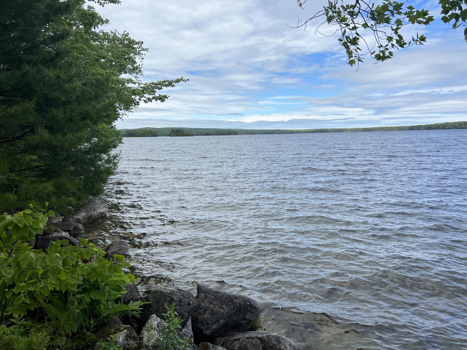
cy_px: 175
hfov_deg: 67.3
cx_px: 234
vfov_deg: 53.1
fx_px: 351
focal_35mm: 26
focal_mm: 5.7
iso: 50
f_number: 1.5
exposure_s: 1/4831
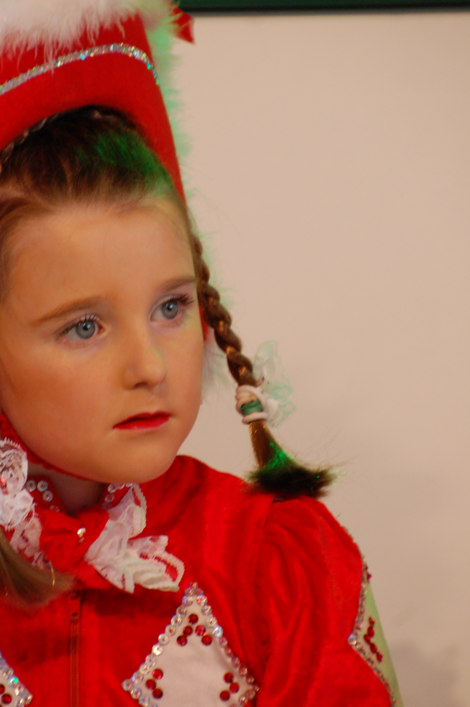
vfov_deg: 3.7
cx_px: 150
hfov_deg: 2.4
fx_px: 11065
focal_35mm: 564
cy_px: 329
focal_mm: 270
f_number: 6.3
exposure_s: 1/80
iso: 800
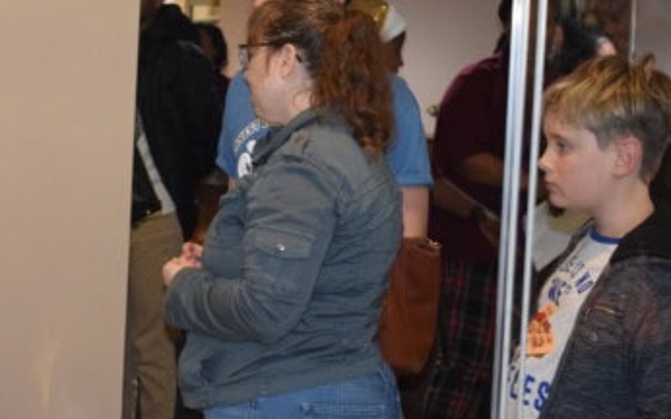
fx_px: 1938
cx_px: 248
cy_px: 169
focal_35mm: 106
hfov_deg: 19.6
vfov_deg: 12.3
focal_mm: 40
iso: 2500
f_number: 4.8
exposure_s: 1/60
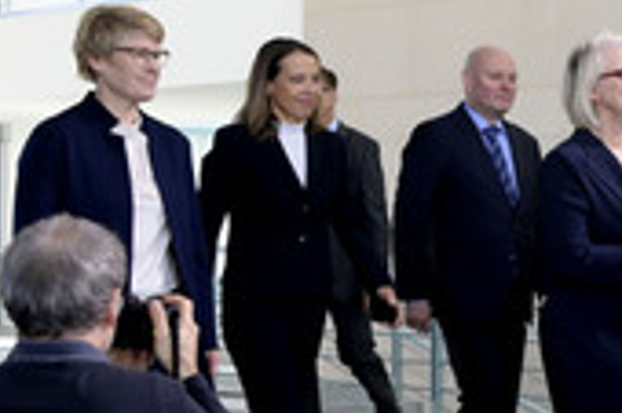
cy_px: 223
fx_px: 1553
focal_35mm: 90
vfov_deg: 15.2
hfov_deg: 20.9
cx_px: 778
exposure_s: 1/640
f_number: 5.6
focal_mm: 34
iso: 8000
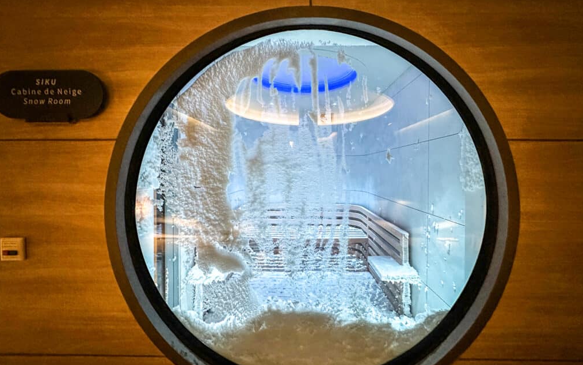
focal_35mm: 15
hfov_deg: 101.5
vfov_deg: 74.6
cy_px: 201
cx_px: 291
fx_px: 238
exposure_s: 1/49
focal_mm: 2.22
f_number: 2.2
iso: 800
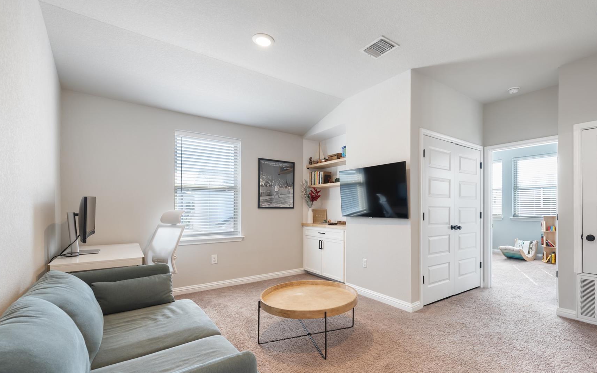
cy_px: 211
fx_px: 277
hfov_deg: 93.9
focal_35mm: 17
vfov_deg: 67.7
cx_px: 334
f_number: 8
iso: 400
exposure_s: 1/1.67
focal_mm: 14
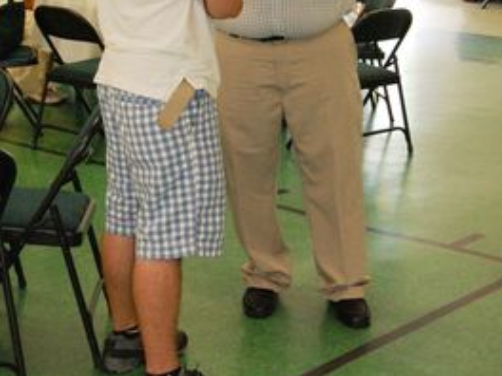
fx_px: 1204
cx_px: 251
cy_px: 104
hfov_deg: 23.6
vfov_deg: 17.7
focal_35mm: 83
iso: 1600
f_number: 5.6
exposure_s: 1/60
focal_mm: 38
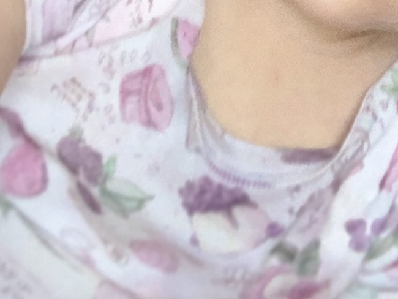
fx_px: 1748
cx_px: 155
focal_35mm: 152
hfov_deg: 13.0
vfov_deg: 9.1
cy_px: -337
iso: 125
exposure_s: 1/60
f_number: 2.2
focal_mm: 2.87
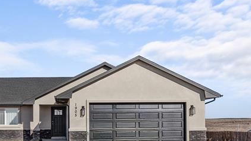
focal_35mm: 52
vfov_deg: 22.5
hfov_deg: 38.6
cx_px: 61
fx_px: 348
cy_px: 119
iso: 100
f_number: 10
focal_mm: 20.5
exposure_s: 1/320
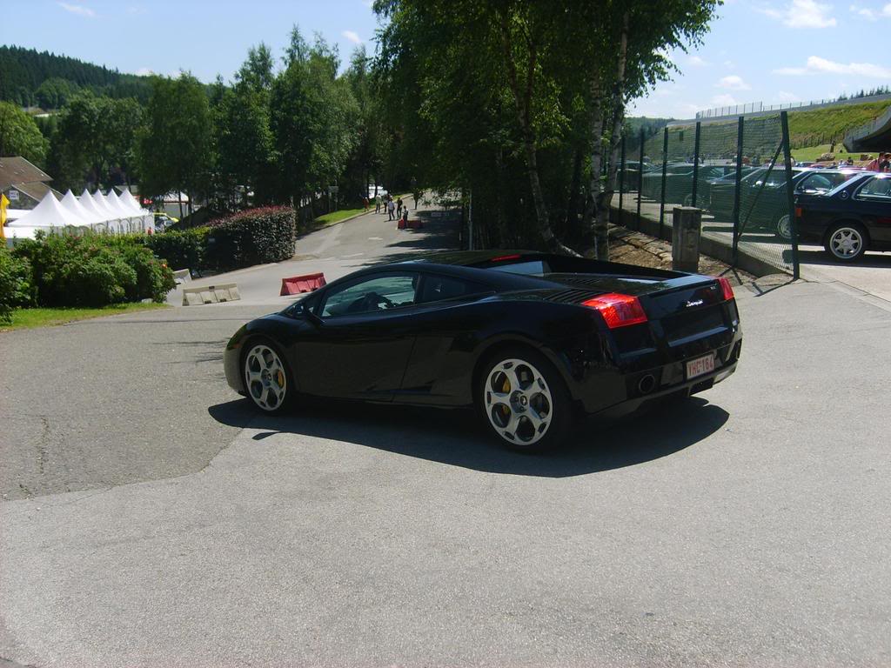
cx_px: 446
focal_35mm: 35
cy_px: 334
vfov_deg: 40.7
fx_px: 901
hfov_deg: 52.6
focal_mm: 5.8
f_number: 2.8
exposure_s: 1/1000
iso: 50
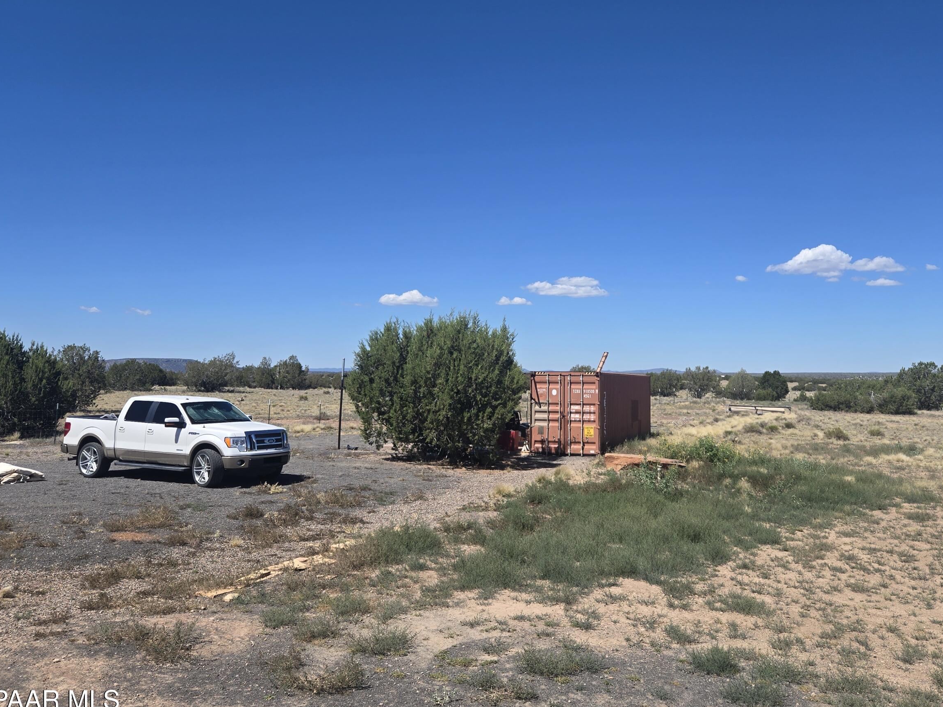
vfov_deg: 46.5
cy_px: 281
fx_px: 817
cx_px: 520
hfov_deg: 59.8
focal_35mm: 30
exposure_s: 1/2216
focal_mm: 5.4
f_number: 1.8
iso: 25
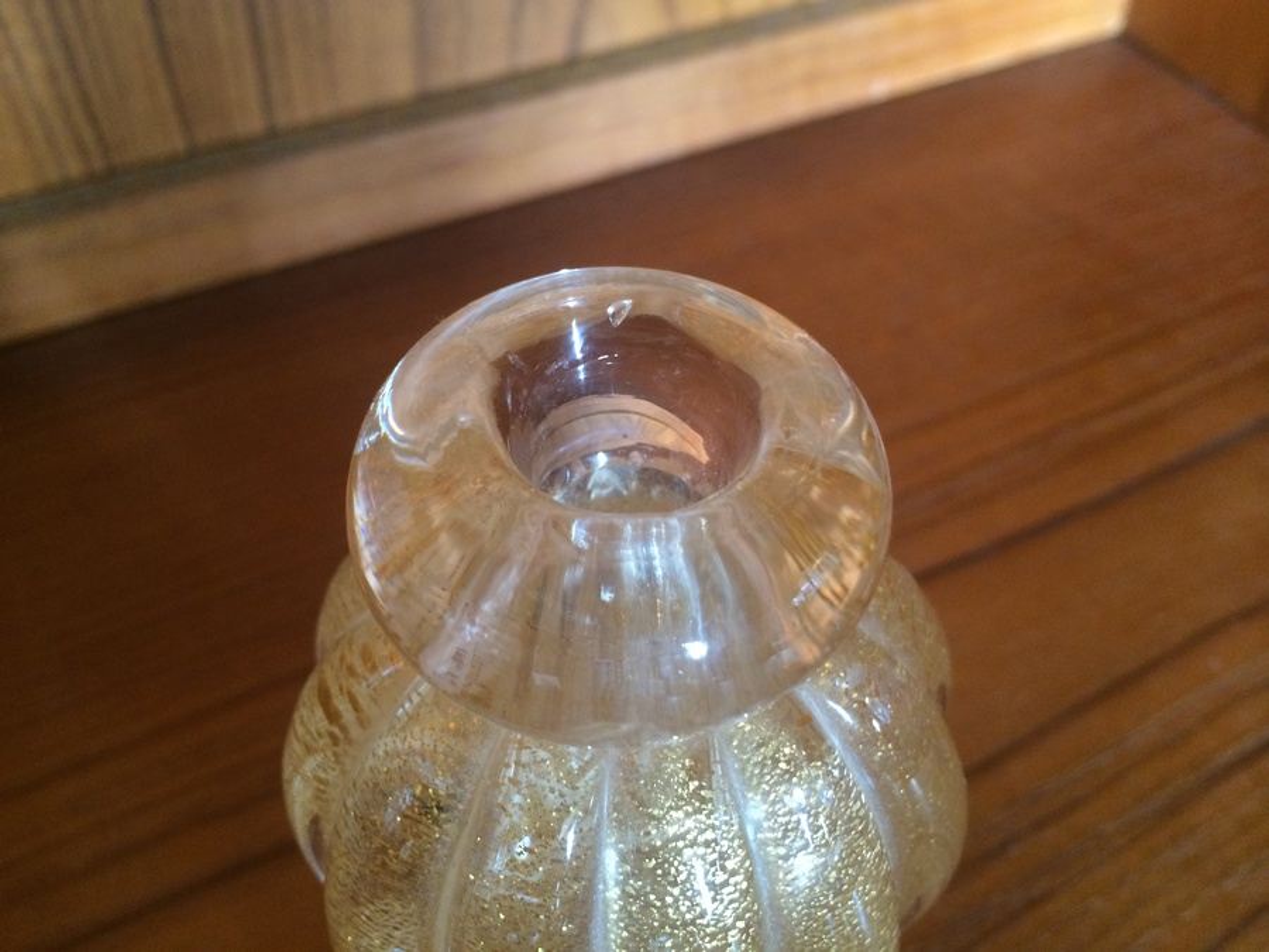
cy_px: 476
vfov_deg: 46.8
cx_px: 634
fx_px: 1100
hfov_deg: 60.0
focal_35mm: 30
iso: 200
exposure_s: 1/30
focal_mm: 4.12
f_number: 2.2
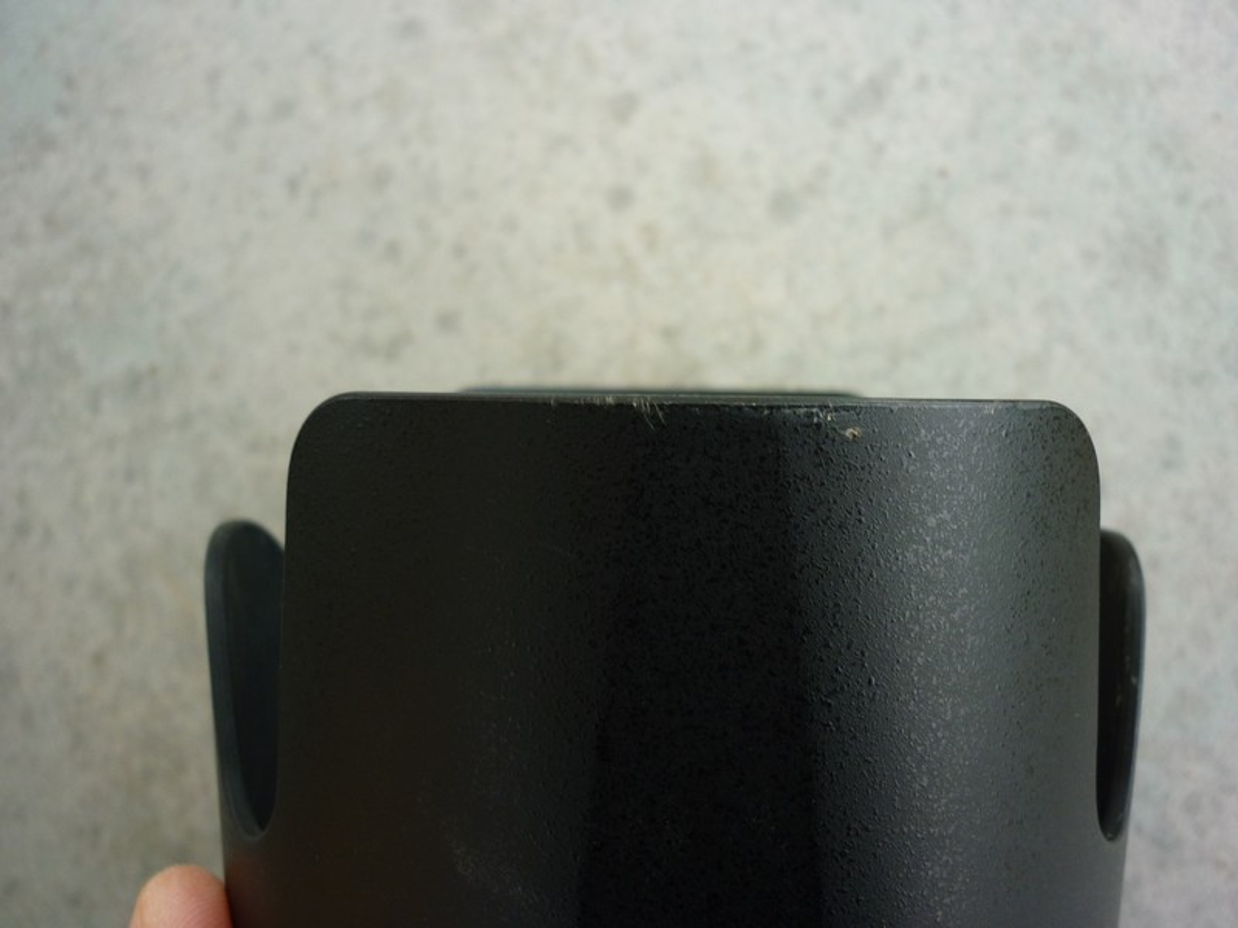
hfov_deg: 55.4
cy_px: 464
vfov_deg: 42.9
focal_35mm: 33
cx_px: 619
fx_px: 1180
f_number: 2.8
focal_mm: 5.5
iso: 125
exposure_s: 1/30
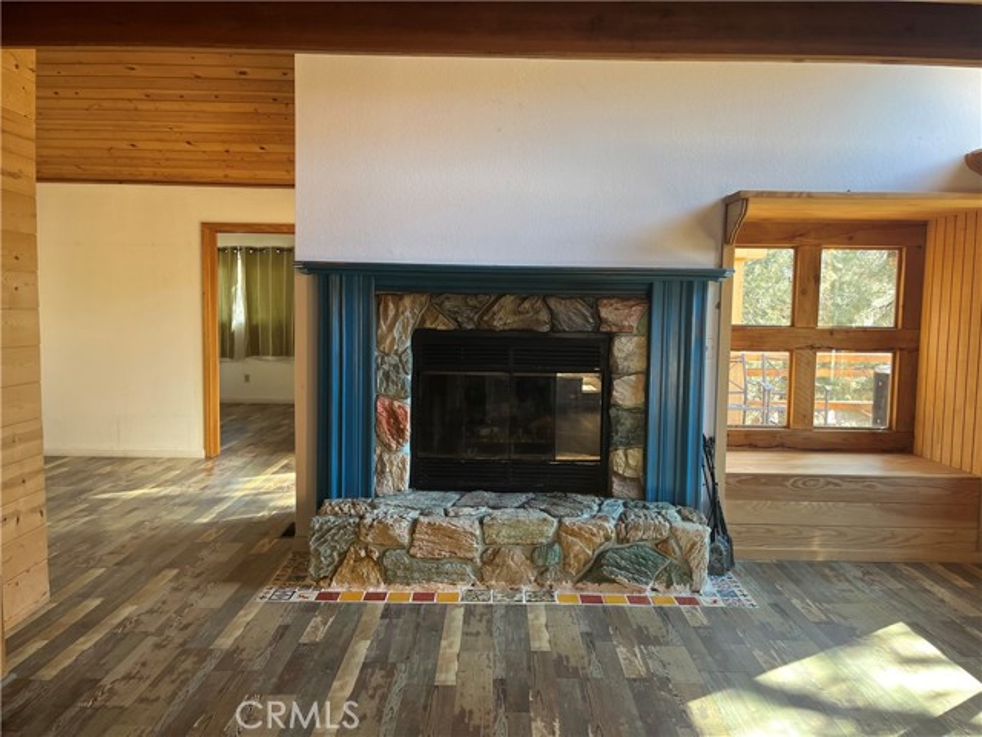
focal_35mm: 26
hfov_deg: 67.3
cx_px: 491
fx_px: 738
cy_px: 368
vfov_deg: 53.1
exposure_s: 1/101
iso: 125
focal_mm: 5.1
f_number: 1.6
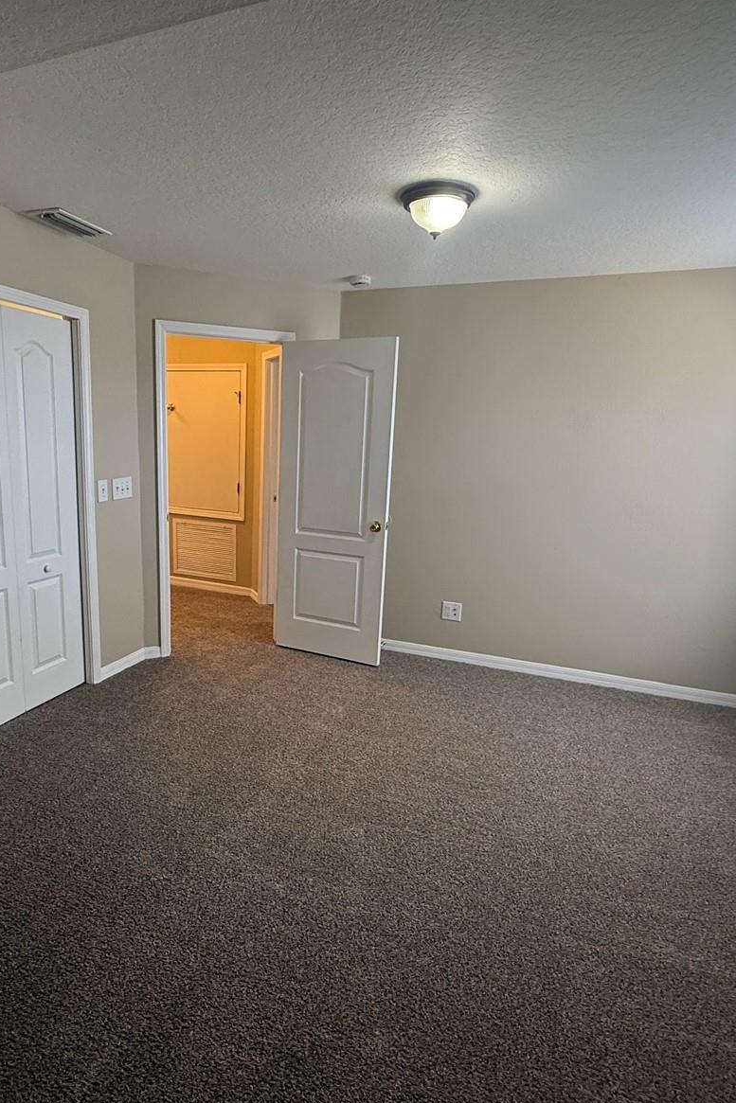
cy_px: 554
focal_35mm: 20
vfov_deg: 84.0
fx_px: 613
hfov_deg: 61.5
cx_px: 304
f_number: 2.2
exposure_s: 1/60
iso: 200
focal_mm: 2.22
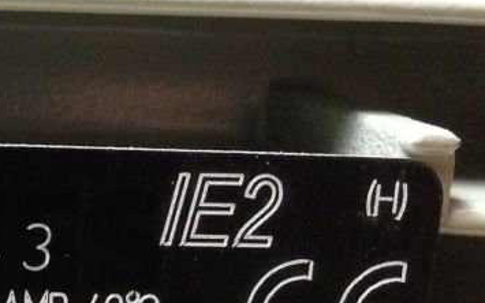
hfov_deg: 14.7
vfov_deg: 10.4
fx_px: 1666
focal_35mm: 126
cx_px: -365
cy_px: 272
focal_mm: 4.12
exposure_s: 1/20
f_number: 2.4
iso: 250
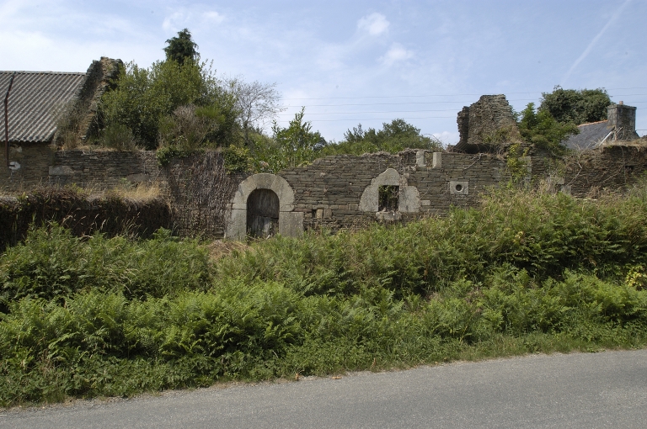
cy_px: 214
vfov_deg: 50.3
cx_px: 324
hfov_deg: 70.5
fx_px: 458
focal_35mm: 26
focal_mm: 17
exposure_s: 1/160
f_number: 13
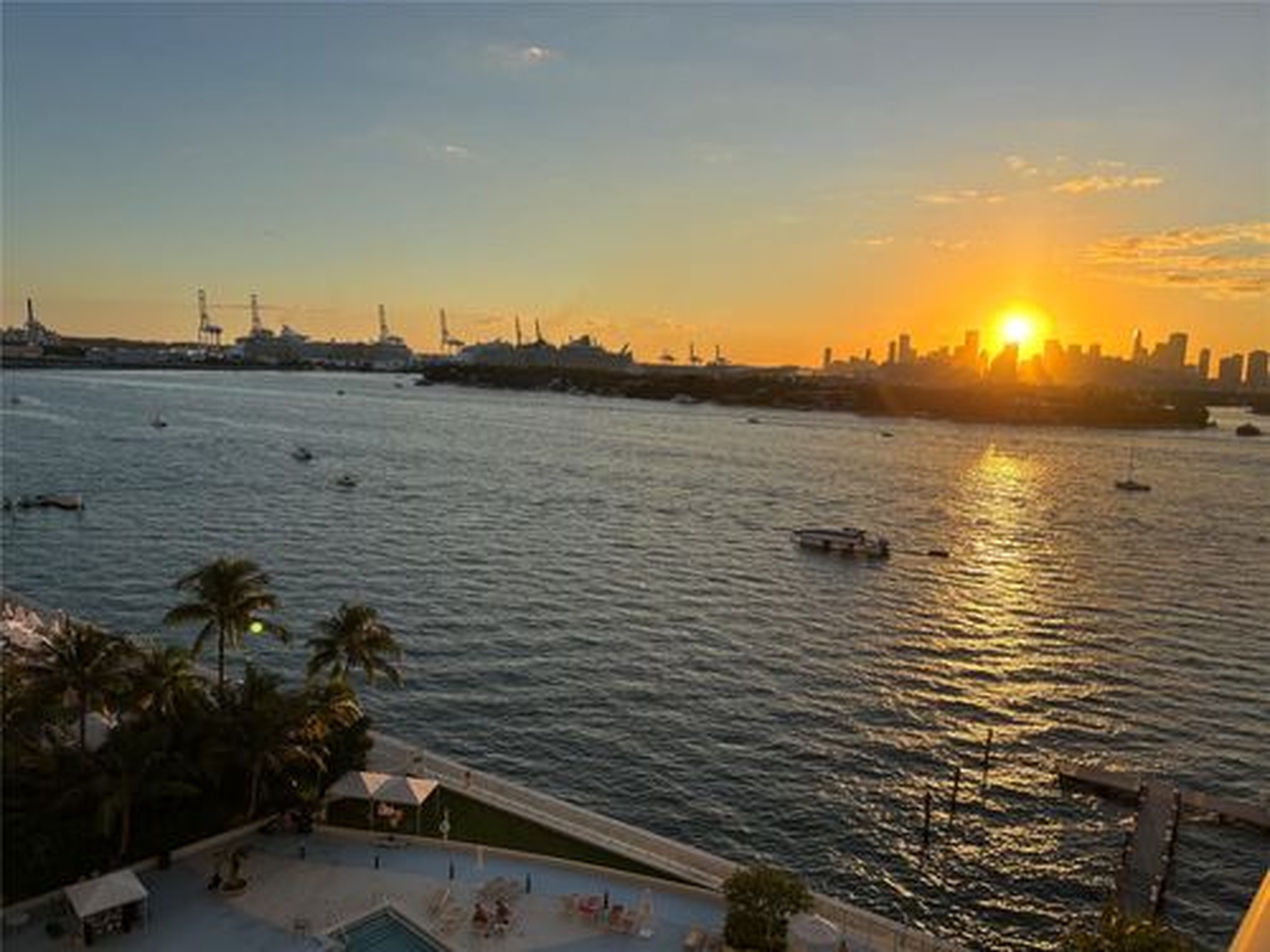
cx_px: 635
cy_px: 476
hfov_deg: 67.3
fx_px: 954
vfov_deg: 53.1
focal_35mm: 26
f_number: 1.6
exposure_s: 1/2451
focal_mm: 5.96
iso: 50
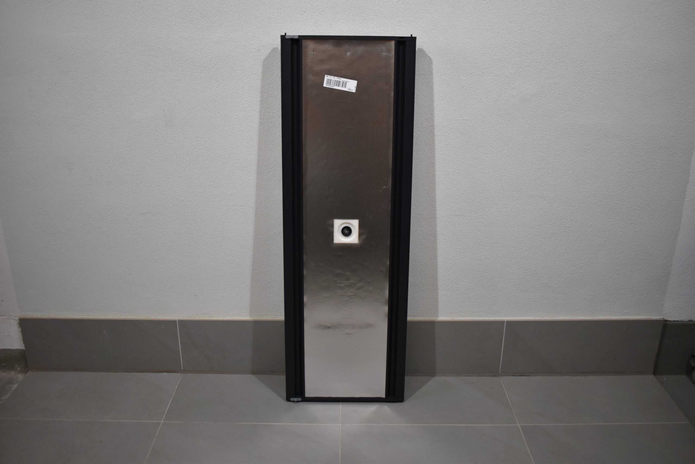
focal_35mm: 33
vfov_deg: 40.0
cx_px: 348
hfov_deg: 57.2
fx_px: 637
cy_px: 232
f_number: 3.8
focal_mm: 22
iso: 640
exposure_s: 1/250
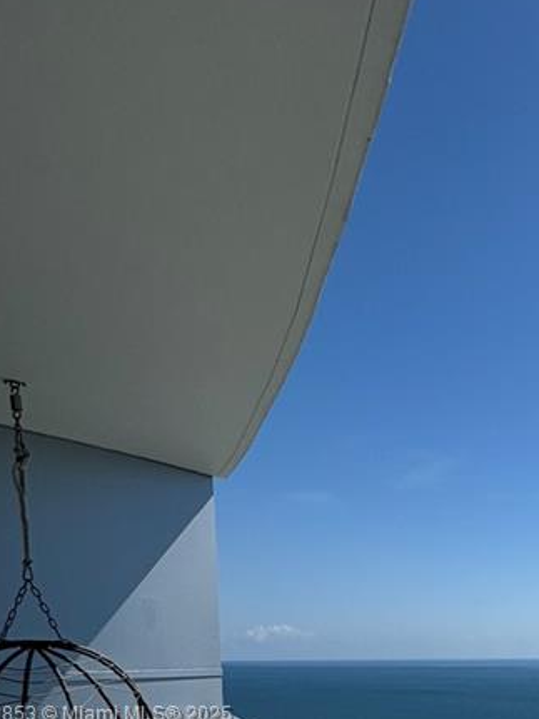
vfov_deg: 41.7
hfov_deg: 30.2
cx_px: 678
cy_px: 716
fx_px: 810
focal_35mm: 39
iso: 40
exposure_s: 1/3906
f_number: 2.2
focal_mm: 2.22
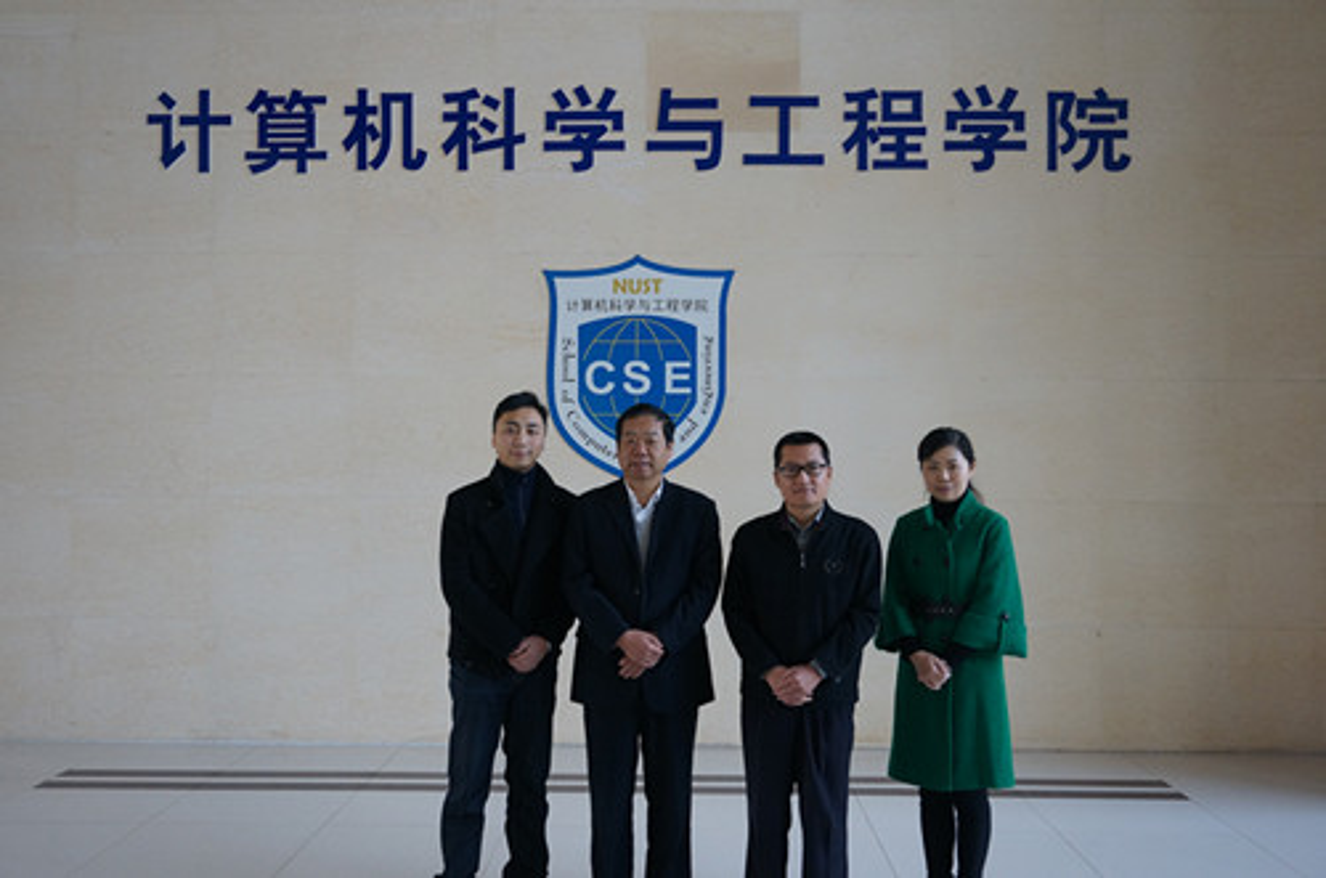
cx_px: 663
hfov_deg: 53.2
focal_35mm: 36
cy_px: 439
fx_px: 1323
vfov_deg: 36.7
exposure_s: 1/160
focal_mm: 24
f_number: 4.5
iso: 640
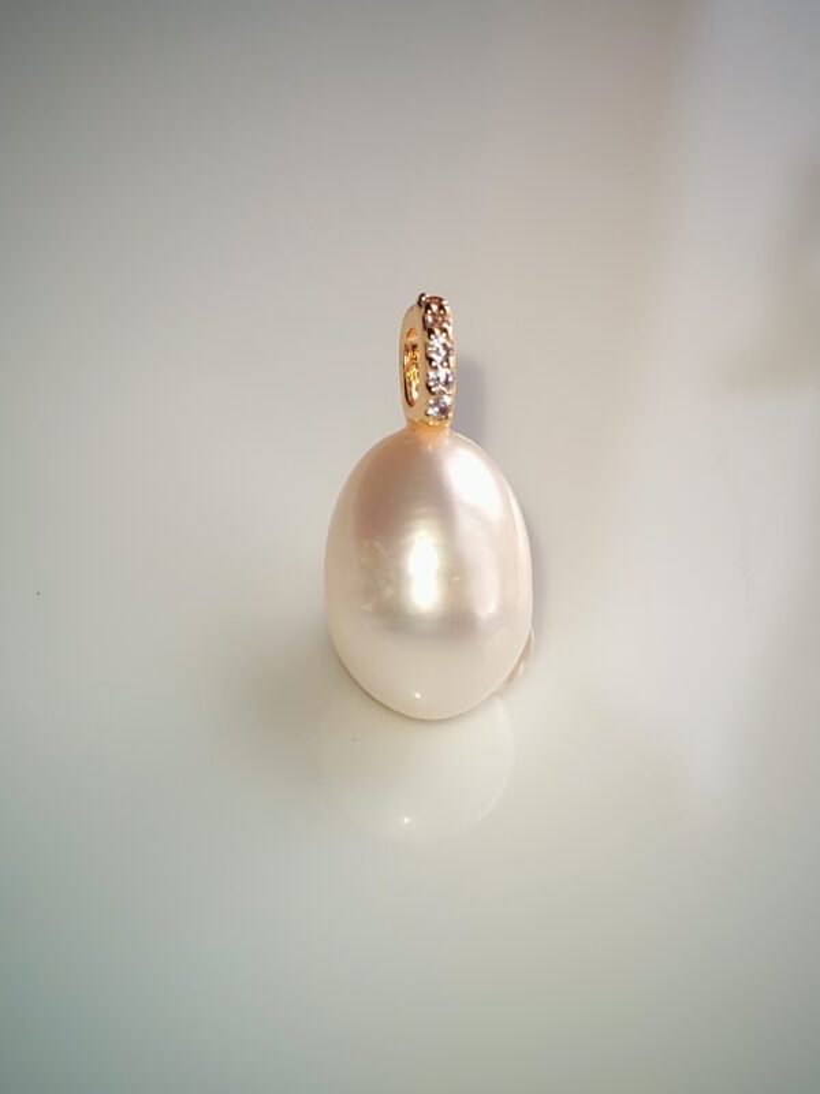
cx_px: 410
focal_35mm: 68
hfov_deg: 21.6
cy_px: 547
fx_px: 2148
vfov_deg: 28.6
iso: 50
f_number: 1.95
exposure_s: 1/100
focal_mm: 5.52
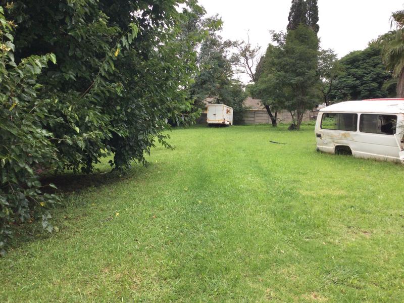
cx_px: 202
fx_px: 362
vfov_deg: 45.4
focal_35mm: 31
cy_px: 152
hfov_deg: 58.4
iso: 25
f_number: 2.4
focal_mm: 3.3
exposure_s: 1/348
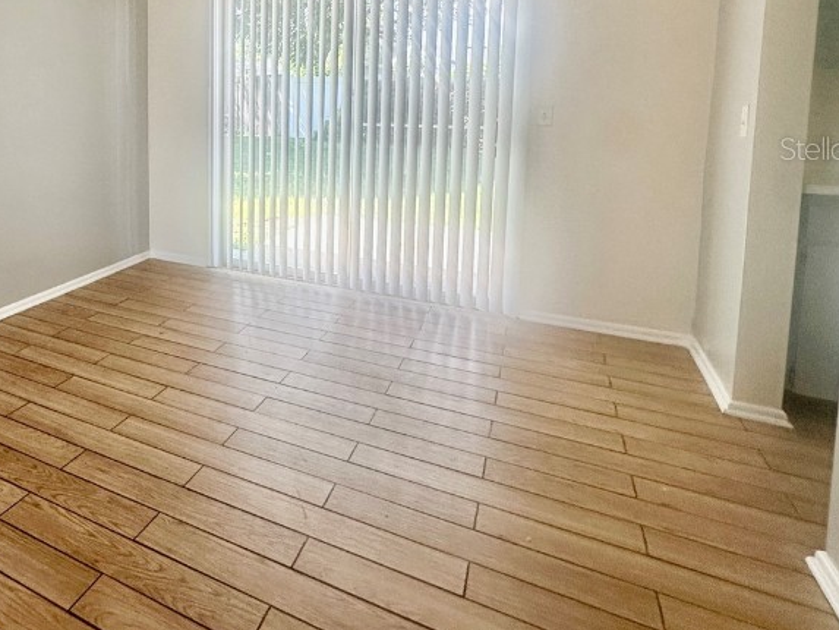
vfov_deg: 52.2
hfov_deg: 63.4
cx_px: 168
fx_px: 606
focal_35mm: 25
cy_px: 148
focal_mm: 2.22
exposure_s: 1/120
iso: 80
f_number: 2.2
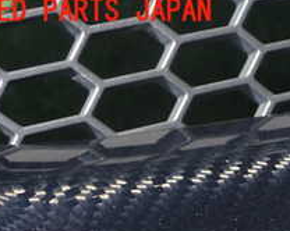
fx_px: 1063
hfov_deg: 14.8
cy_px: 308
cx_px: 376
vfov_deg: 12.0
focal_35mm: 124
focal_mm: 7.84
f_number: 9
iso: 100
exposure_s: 1/40
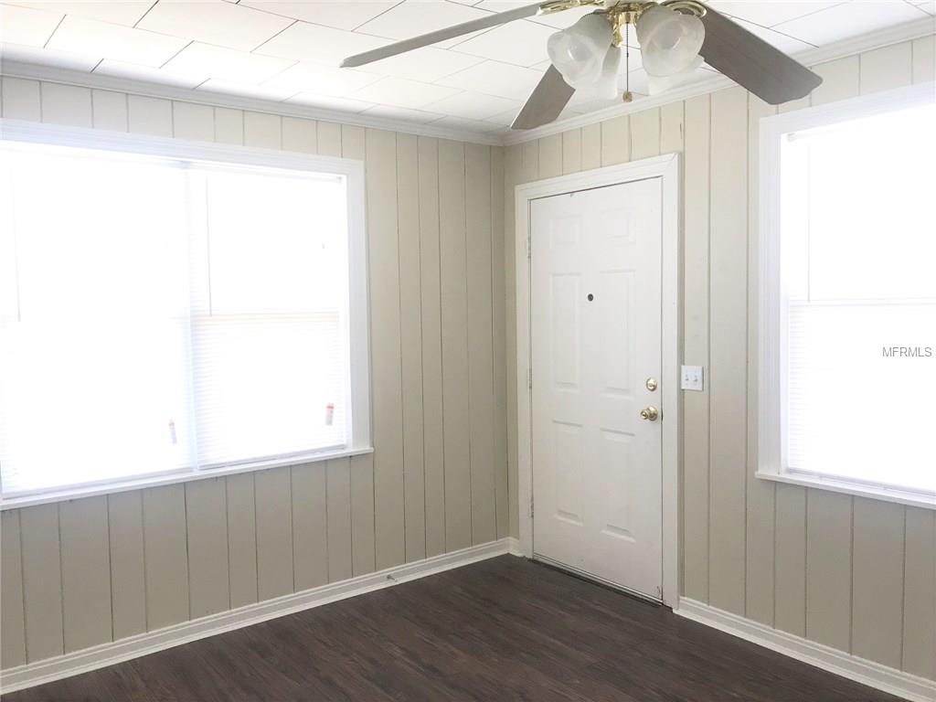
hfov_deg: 63.4
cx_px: 468
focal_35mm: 28
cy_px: 351
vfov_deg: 49.7
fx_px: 757
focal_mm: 3.99
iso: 25
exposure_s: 1/30
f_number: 1.8
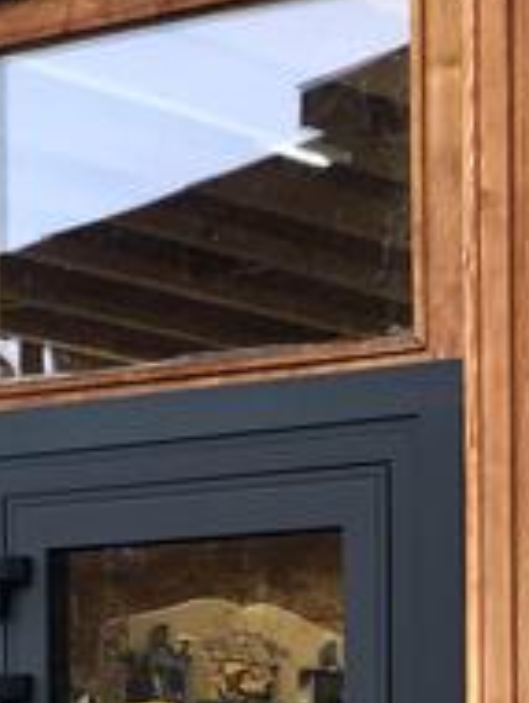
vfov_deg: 11.6
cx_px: 755
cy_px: 995
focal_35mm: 164
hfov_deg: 8.9
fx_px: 3334
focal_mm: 6
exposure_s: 1/50
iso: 100
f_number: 2.4
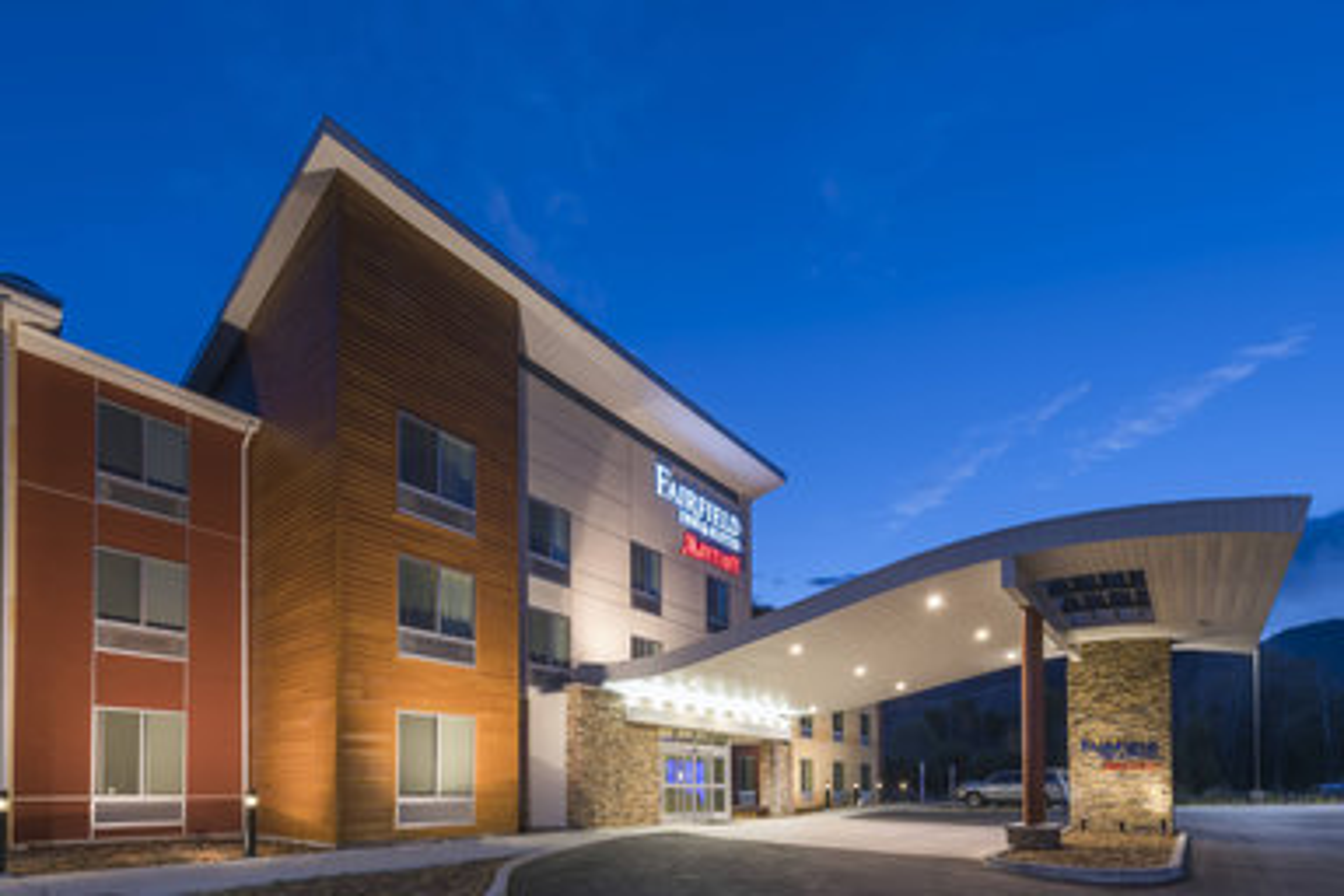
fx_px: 523
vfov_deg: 81.2
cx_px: 672
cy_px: 448
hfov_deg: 104.3
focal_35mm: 14
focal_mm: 14
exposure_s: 6
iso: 100
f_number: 16
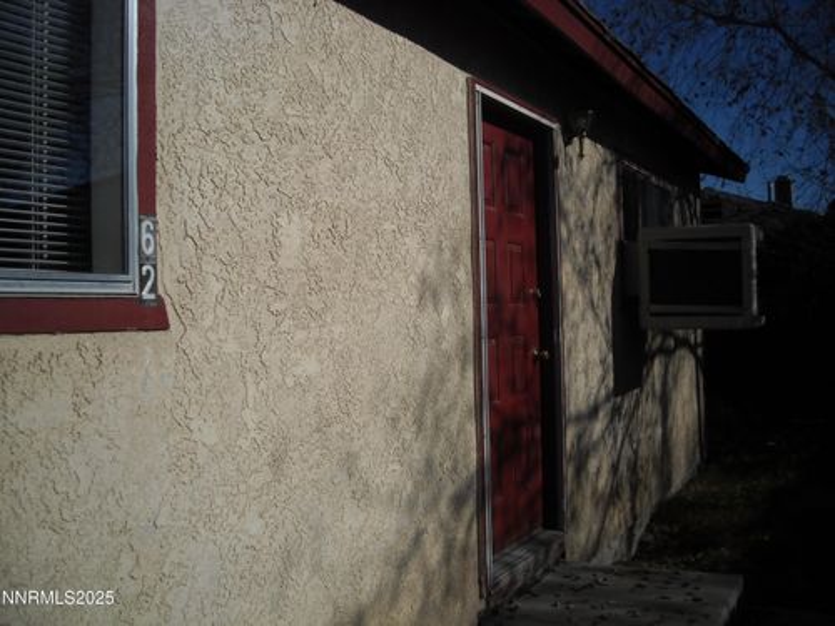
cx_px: 418
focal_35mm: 35
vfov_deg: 40.7
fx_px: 844
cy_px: 313
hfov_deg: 52.6
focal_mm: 5.7
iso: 64
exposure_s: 1/1043
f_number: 5.6
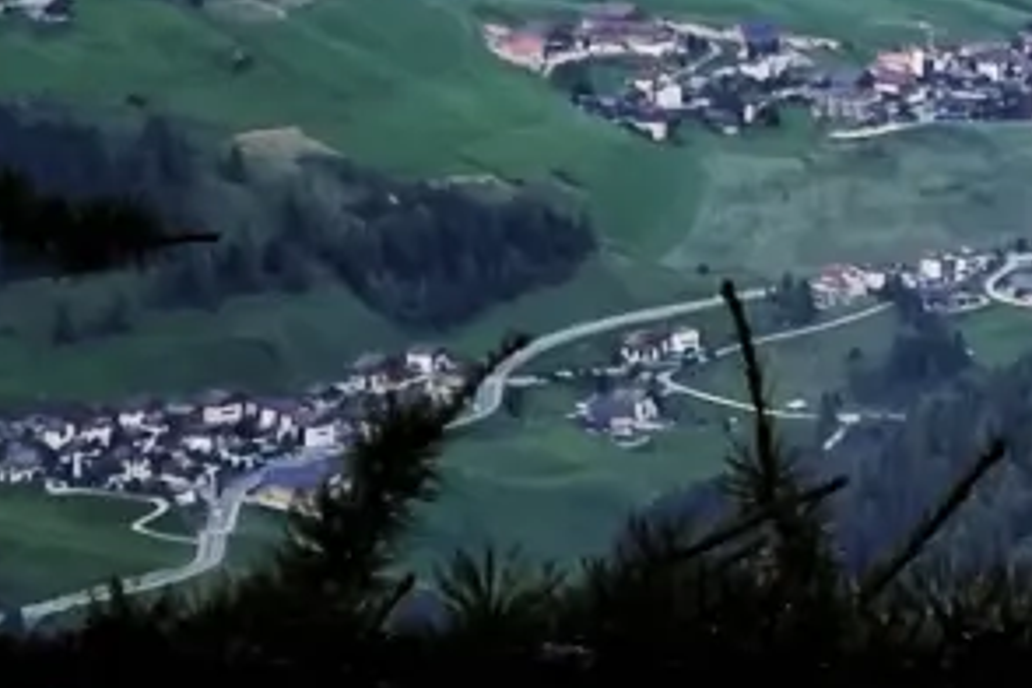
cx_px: 2076
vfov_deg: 4.8
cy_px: -818
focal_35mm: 278
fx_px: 7969
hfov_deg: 7.1
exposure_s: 1/387
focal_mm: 6.55
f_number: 1.6
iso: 50
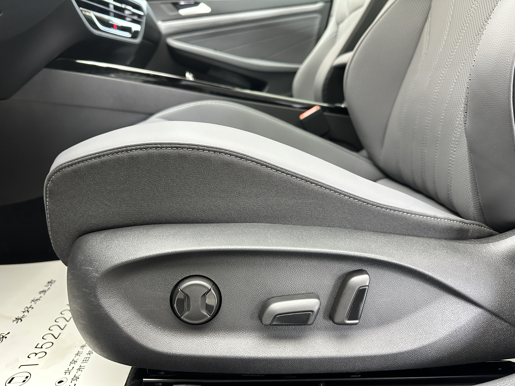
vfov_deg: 56.8
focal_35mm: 24
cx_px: 258
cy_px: 193
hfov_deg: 71.6
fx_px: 357
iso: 320
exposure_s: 1/60
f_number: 1.78
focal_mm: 6.86
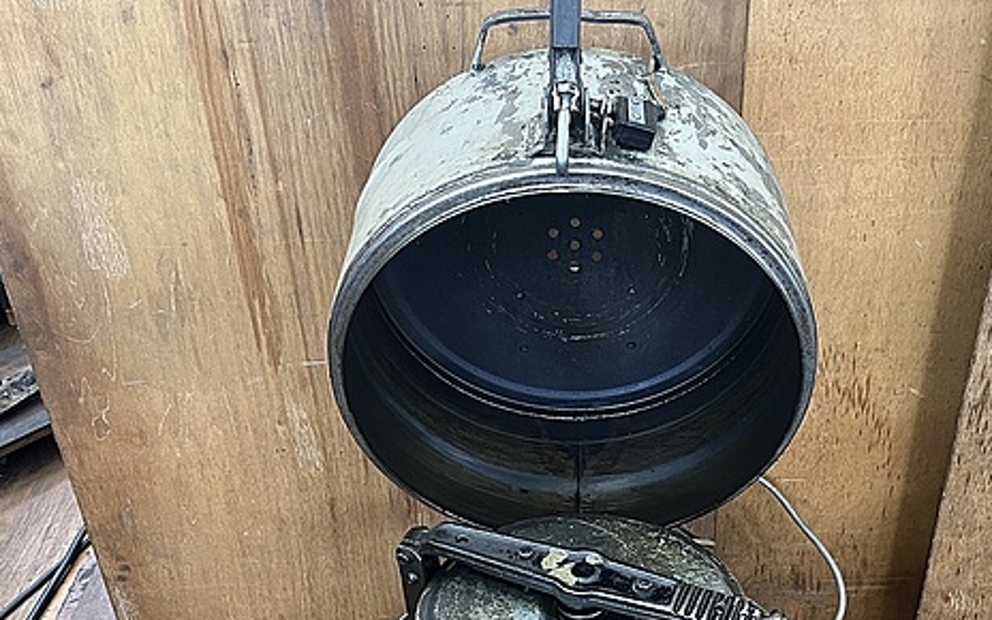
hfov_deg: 51.1
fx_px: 1027
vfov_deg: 33.0
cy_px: 455
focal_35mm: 38
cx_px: 605
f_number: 1.6
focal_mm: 5.1
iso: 250
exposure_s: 1/60
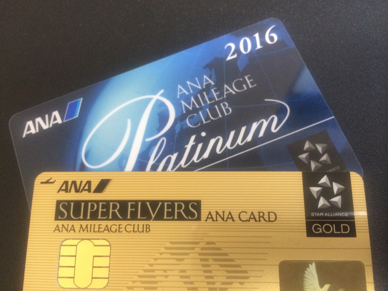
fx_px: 336
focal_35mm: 30
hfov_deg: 60.0
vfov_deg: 46.8
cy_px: 146
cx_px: 194
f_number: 2.2
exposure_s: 1/24
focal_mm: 4.12
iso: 320
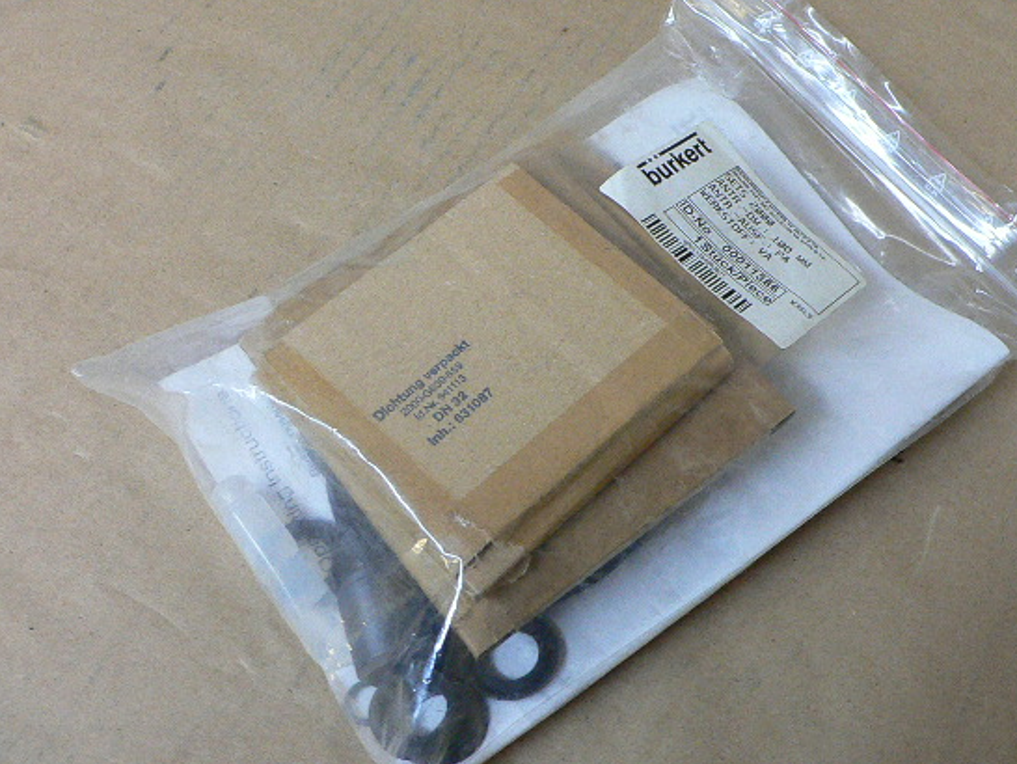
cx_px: 535
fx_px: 1205
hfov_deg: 45.7
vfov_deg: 35.2
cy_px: 375
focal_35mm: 41
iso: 200
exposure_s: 1/25
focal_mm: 4.6
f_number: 2.8
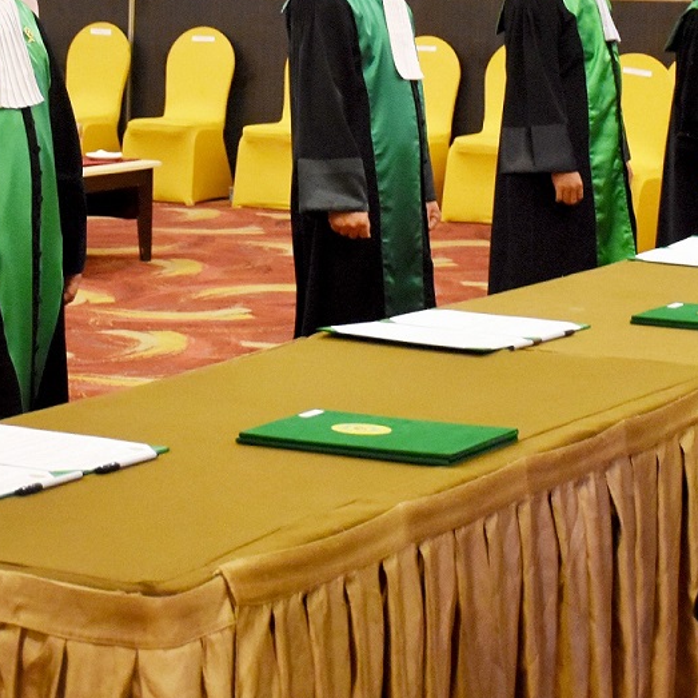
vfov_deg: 14.7
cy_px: 71
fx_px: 2669
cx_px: 343
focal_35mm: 117
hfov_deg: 14.9
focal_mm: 32
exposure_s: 1/60
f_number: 4
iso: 3200
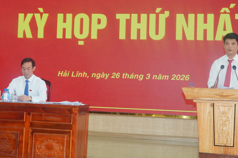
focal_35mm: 57
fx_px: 377
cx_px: 102
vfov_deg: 23.7
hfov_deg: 35.0
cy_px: 57
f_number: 8
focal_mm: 22
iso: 1000
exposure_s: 1/60
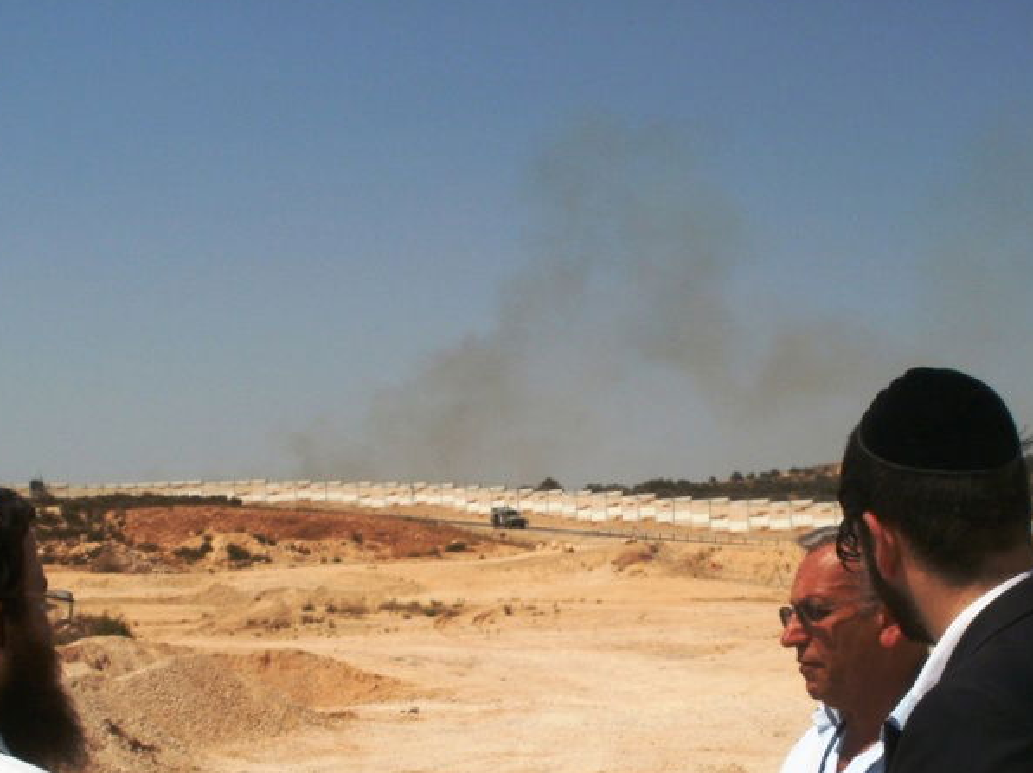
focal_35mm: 59
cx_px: 611
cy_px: 508
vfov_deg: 24.7
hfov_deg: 32.6
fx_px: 1760
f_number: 6.3
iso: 100
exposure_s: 1/1000
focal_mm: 7.7
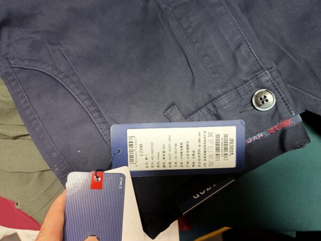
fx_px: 223
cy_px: 120
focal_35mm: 24
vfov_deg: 56.8
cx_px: 160
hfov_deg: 71.6
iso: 1012
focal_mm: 5.31
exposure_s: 1/33.3
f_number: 1.7
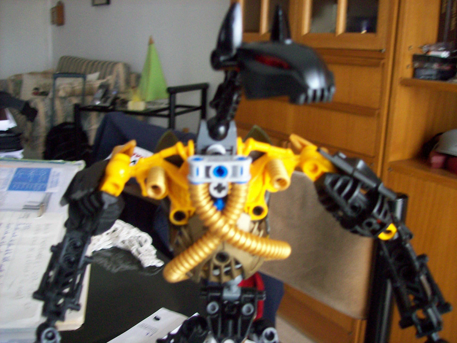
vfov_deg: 39.7
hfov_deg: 51.4
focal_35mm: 36
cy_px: 172
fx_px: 475
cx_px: 228
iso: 160
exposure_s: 1/13.7
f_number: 2.7
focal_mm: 6
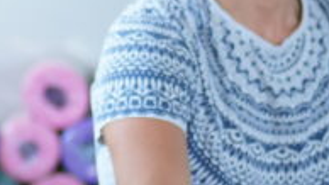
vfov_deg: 2.6
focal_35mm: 469
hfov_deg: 4.6
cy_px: 86
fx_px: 4090
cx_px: -171
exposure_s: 1/125
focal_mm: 85
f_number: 1.4
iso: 100
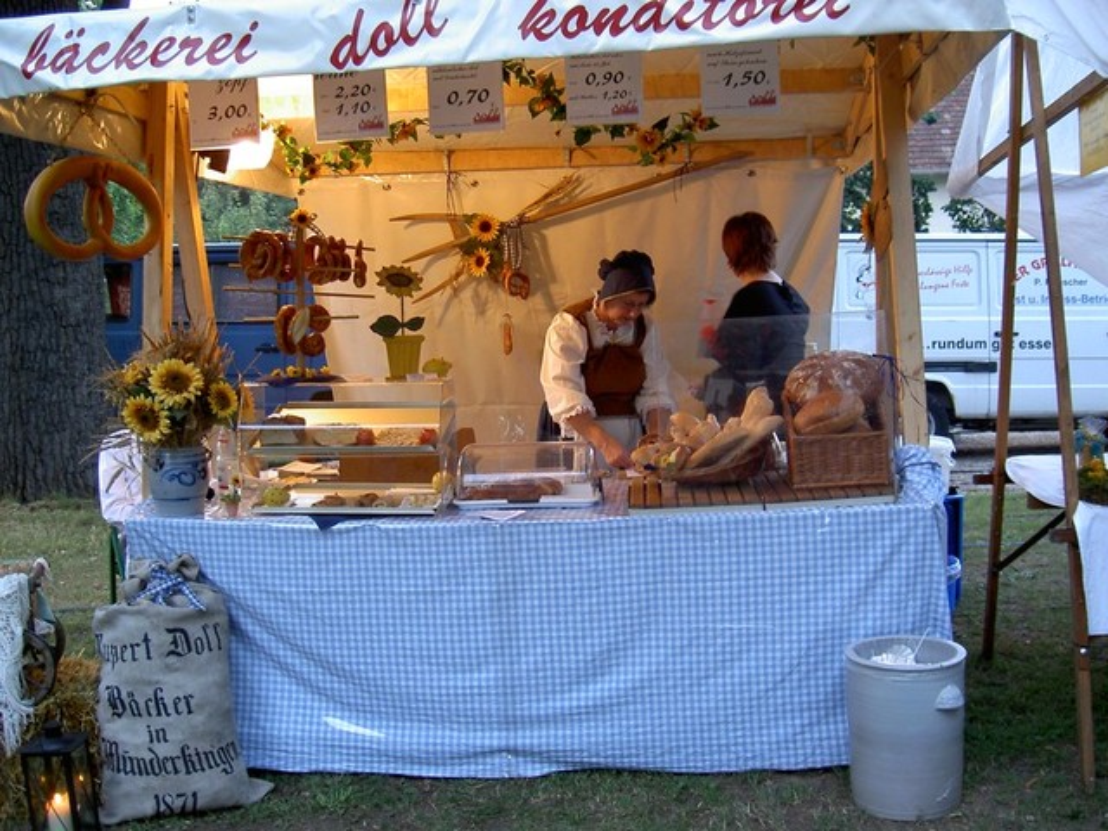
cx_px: 554
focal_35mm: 39
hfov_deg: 47.9
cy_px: 416
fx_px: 1248
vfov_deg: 36.8
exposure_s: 1/11.3
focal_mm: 8
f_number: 2.8
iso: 100
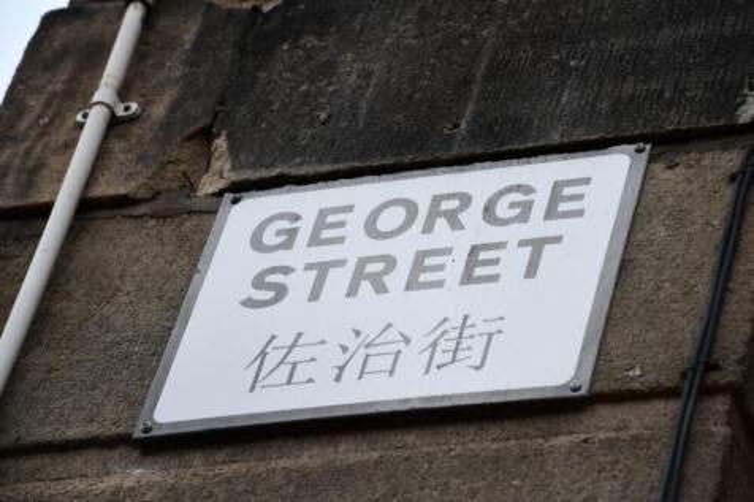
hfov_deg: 10.3
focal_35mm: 200
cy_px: 251
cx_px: 377
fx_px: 4187
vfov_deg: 6.9
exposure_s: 1/500
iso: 320
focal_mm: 200
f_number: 11
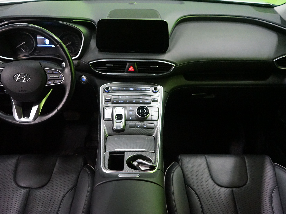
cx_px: 134
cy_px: 114
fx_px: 281
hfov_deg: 53.9
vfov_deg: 41.8
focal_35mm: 34
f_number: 3.5
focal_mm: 28
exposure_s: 1/30
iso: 6400
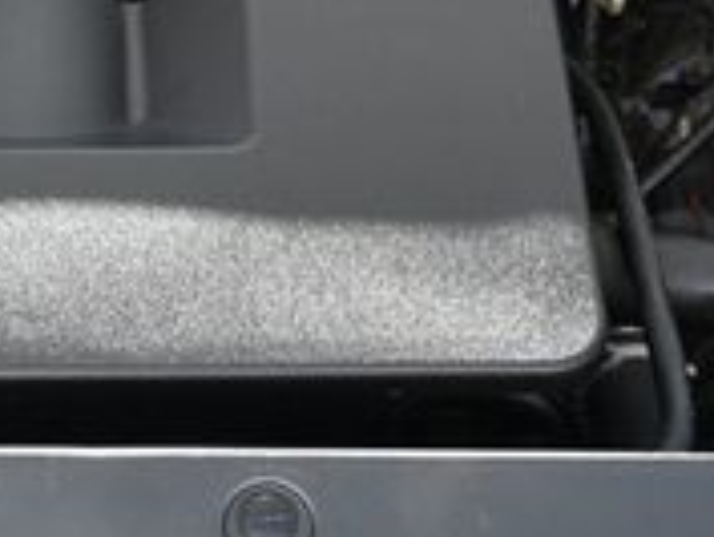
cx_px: 105
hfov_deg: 18.6
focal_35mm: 104
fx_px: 2147
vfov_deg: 14.1
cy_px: 16
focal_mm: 20
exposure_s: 1/250
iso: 400
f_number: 3.8
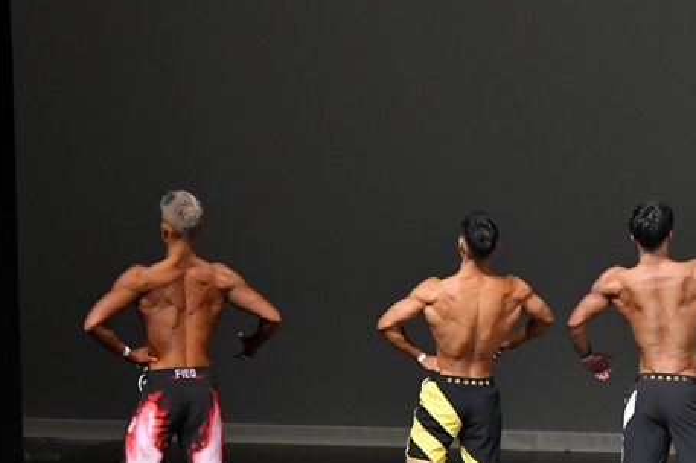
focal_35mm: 317
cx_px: 567
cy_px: 379
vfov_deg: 4.3
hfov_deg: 6.5
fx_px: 6124
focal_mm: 125
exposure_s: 1/400
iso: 4000
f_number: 5.6
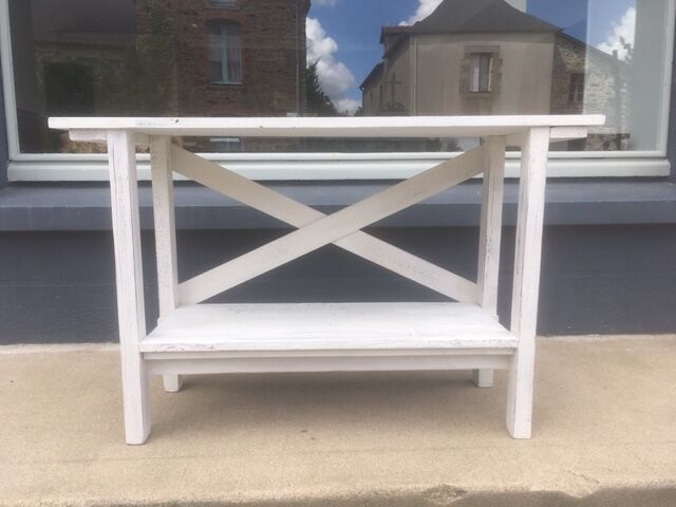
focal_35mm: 29
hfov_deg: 61.7
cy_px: 254
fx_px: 566
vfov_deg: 48.2
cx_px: 338
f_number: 2.2
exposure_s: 1/358
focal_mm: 4.15
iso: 25
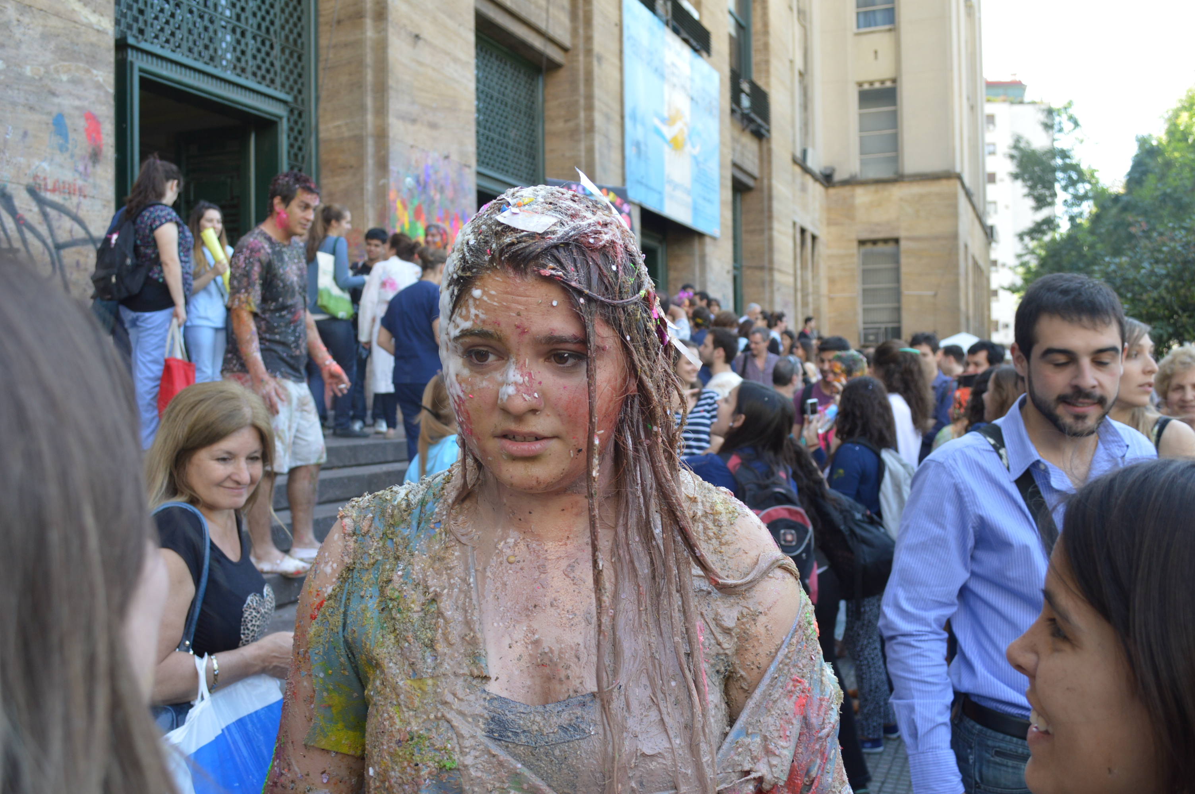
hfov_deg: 57.3
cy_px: 397
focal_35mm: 33
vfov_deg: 39.9
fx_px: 1094
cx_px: 598
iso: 280
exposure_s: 1/125
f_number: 5.6
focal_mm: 22
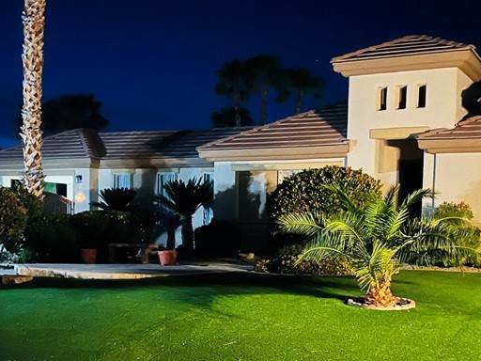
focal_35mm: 52
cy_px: 256
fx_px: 723
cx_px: 225
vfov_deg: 27.8
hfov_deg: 36.8
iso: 1000
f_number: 1.5
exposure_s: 1/5
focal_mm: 5.7
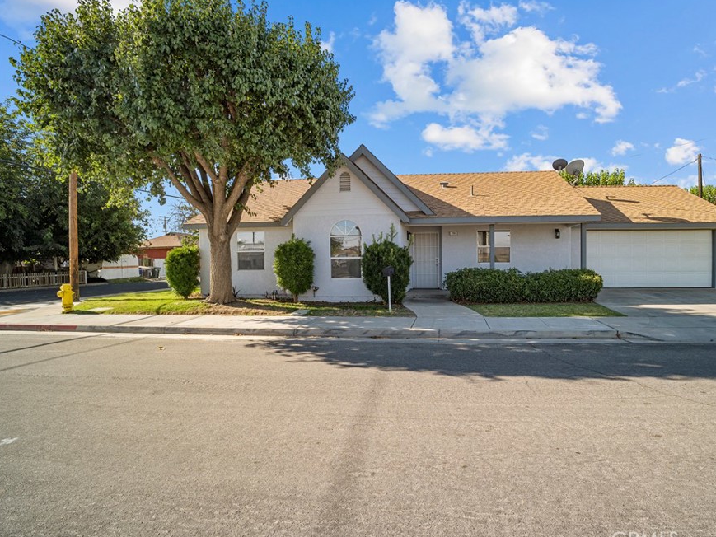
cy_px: 270
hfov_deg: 90.2
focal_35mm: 17
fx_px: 352
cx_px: 417
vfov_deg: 74.7
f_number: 7.1
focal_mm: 10
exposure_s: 1/200
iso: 250
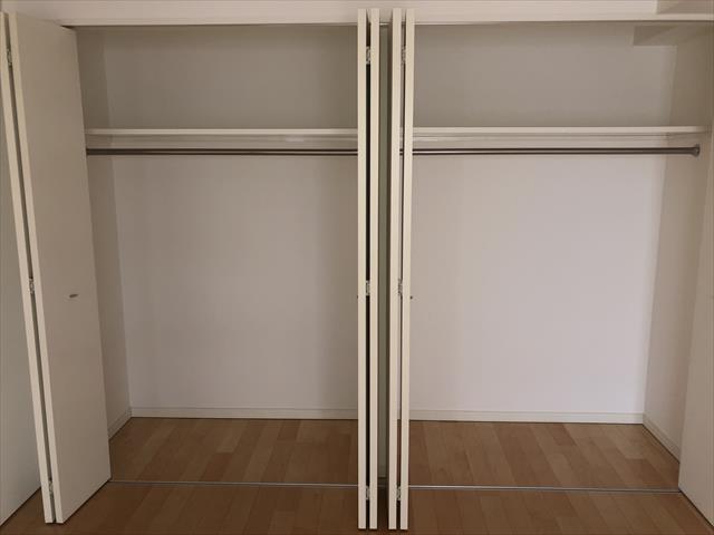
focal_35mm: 28
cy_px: 268
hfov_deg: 63.4
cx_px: 357
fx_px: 578
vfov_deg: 49.7
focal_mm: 3.99
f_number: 1.8
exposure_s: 1/17
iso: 50
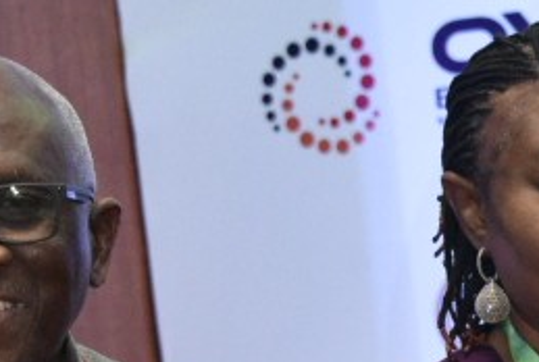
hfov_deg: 8.9
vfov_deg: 6.2
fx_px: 3331
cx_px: 928
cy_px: 541
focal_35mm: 222
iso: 6400
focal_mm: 45
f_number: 7.1
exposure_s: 1/100
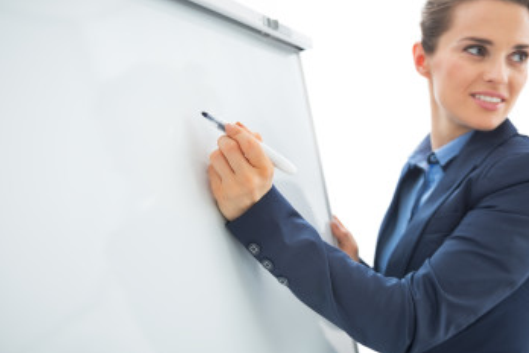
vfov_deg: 34.2
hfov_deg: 49.4
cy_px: 165
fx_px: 573
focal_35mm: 39
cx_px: 307
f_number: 2.8
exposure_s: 1/125
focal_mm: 32
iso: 200
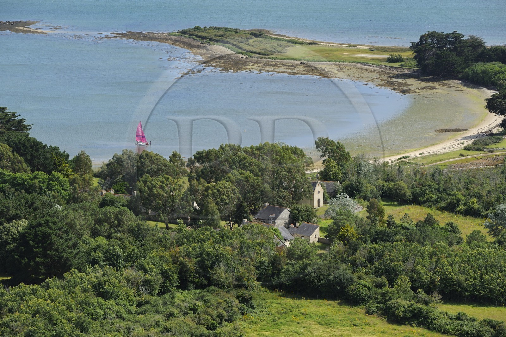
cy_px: 168
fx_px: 1755
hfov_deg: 16.4
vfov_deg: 10.9
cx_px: 253
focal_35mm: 125
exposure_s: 1/1250
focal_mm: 125
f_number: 5.6
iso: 400
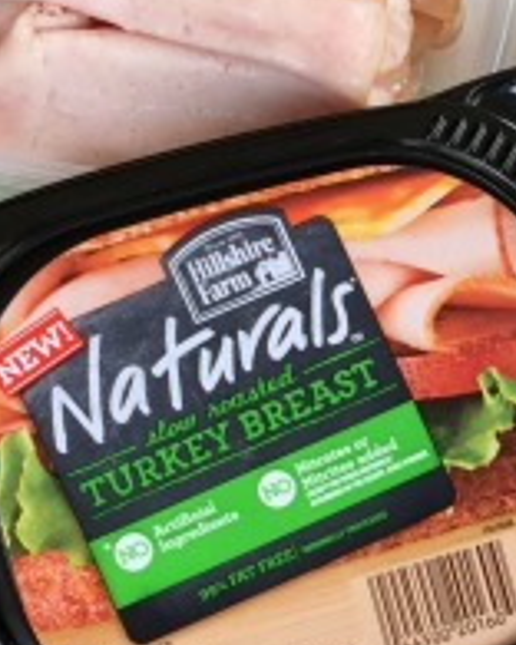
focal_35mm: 87
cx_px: 615
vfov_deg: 21.9
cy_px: 430
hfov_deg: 16.9
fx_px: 1661
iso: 40
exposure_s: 1/60
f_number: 2.2
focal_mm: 4.15
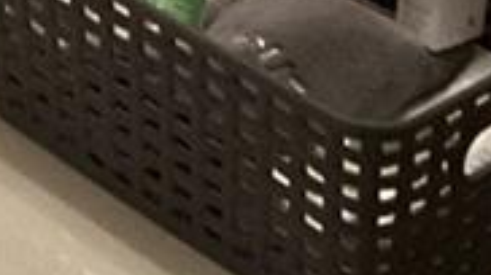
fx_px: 2901
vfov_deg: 4.5
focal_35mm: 223
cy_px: -1162
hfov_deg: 9.1
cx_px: -507
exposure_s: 1/60
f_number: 2.4
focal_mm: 3.3
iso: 160
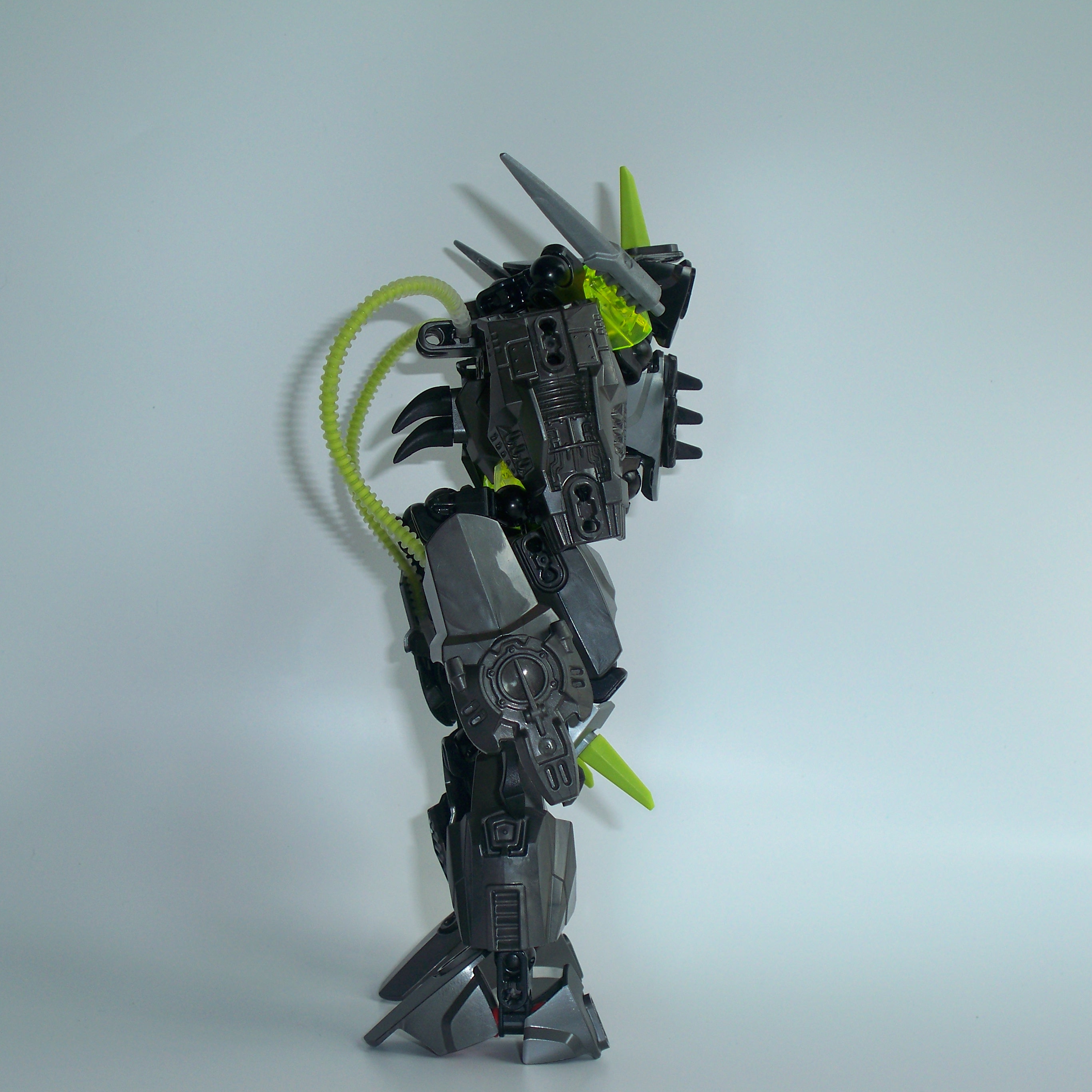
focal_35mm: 52
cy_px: 546
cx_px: 493
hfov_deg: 32.8
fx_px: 1856
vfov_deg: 32.8
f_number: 3.5
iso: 80
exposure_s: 1/320
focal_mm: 7.8
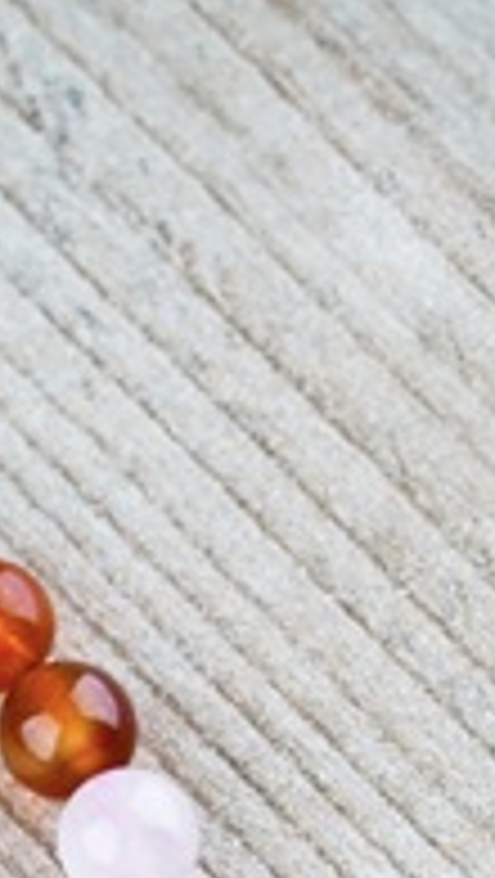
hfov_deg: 3.8
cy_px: 952
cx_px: -477
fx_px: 7311
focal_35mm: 314
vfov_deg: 6.8
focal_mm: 90
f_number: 10
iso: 100
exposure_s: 1/160
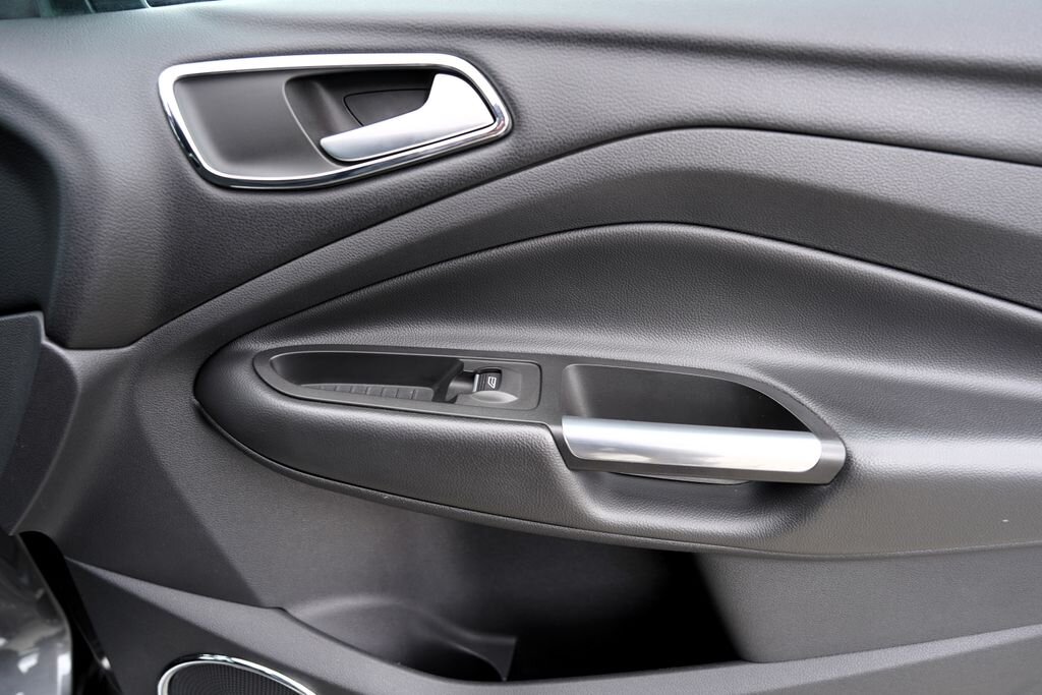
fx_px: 695
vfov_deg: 53.1
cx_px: 521
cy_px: 348
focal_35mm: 24
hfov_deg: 73.7
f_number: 3.5
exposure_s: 1/50
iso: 100
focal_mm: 24
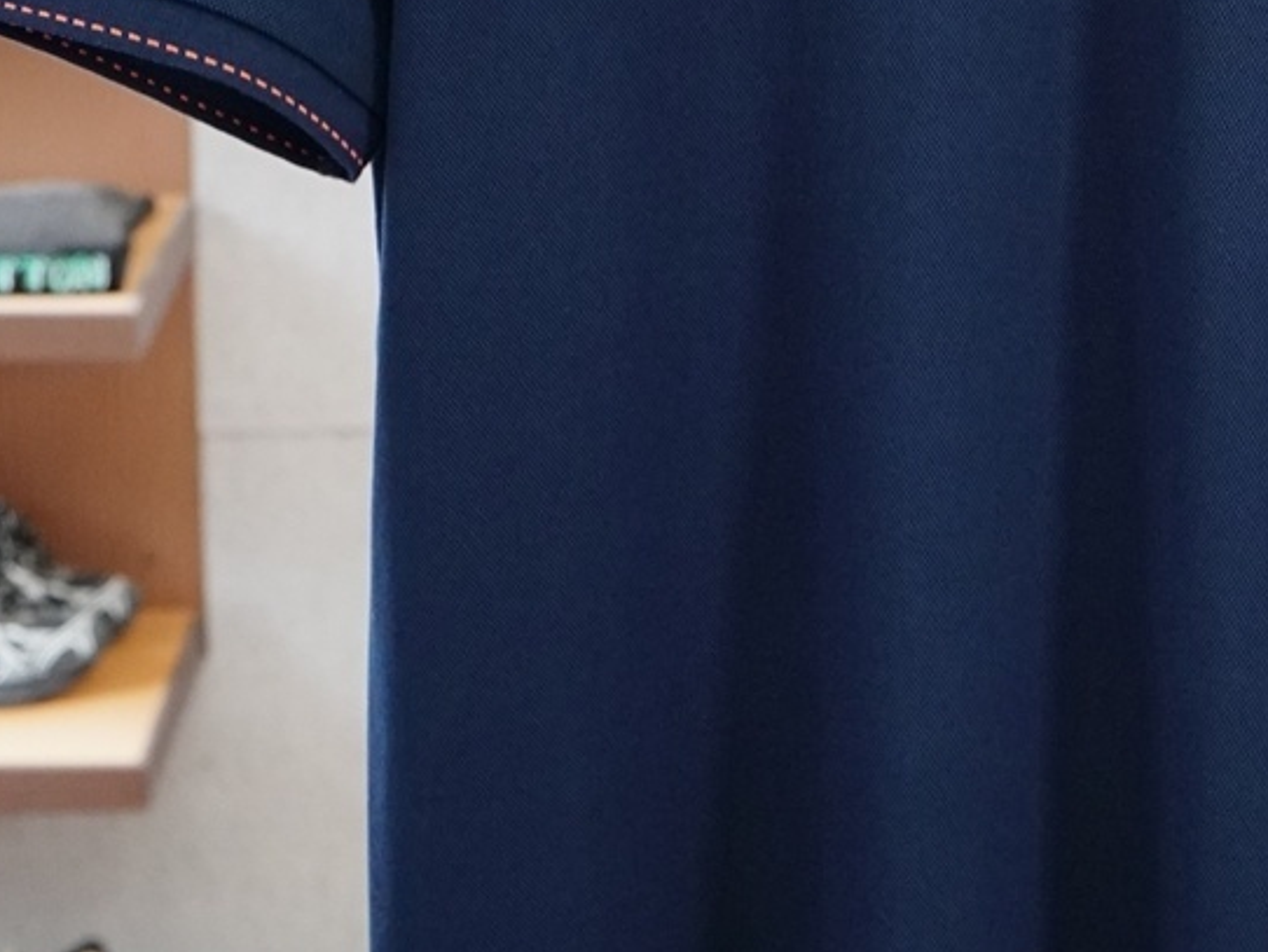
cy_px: 400
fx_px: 4104
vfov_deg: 13.2
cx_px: 1006
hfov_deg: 17.4
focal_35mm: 112
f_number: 4
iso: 1250
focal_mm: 26
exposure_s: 1/250
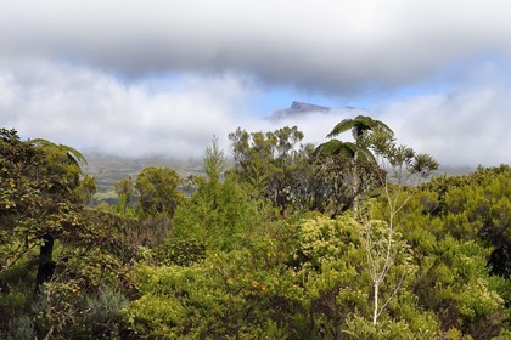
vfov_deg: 19.5
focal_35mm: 70
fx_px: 994
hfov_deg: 28.8
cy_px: 170
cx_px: 256
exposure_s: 1/320
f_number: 11
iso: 200
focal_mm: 70
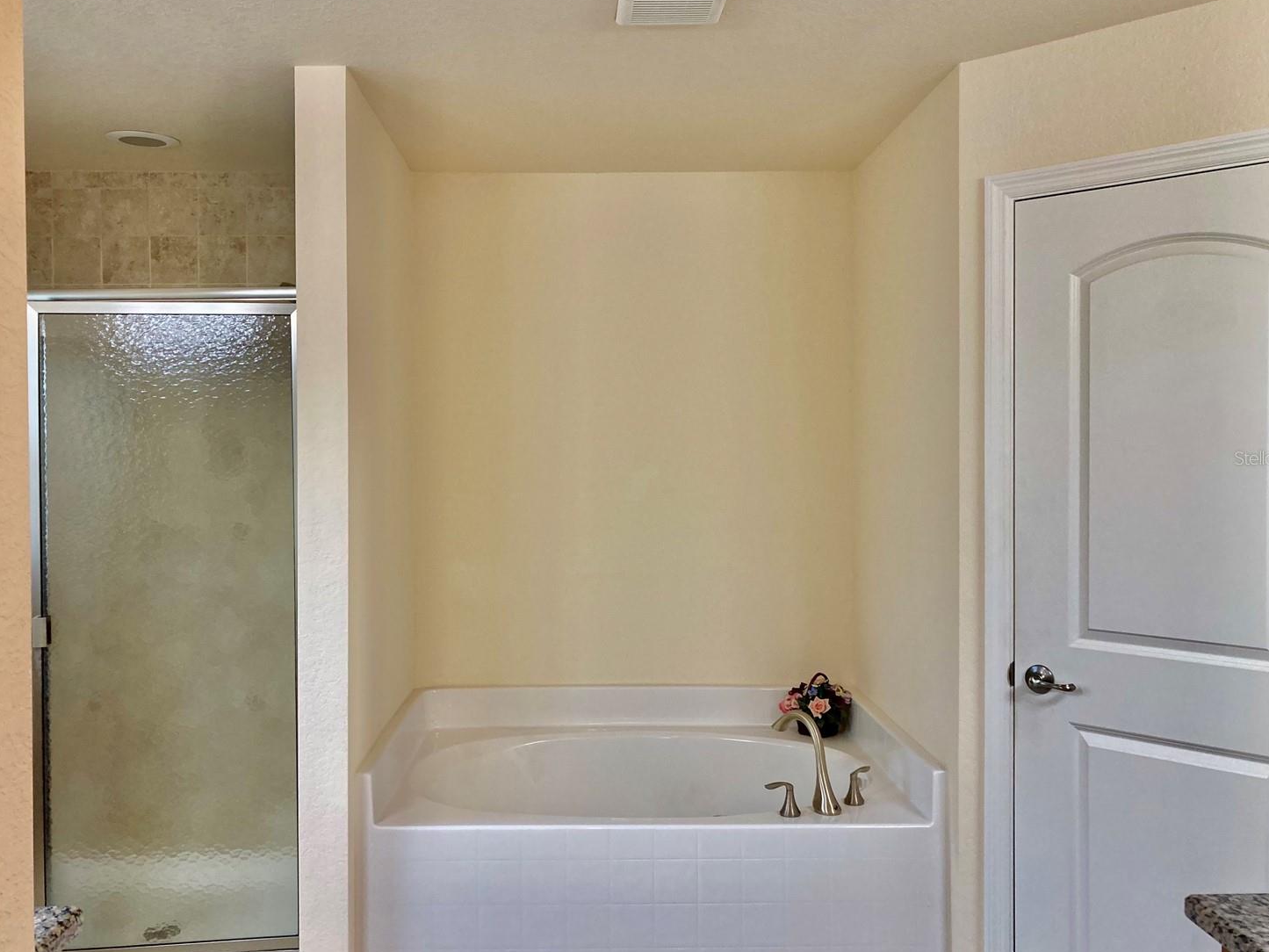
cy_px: 458
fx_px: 1137
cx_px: 615
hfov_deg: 58.3
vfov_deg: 45.4
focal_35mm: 31
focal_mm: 3.99
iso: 64
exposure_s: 1/60
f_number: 1.8
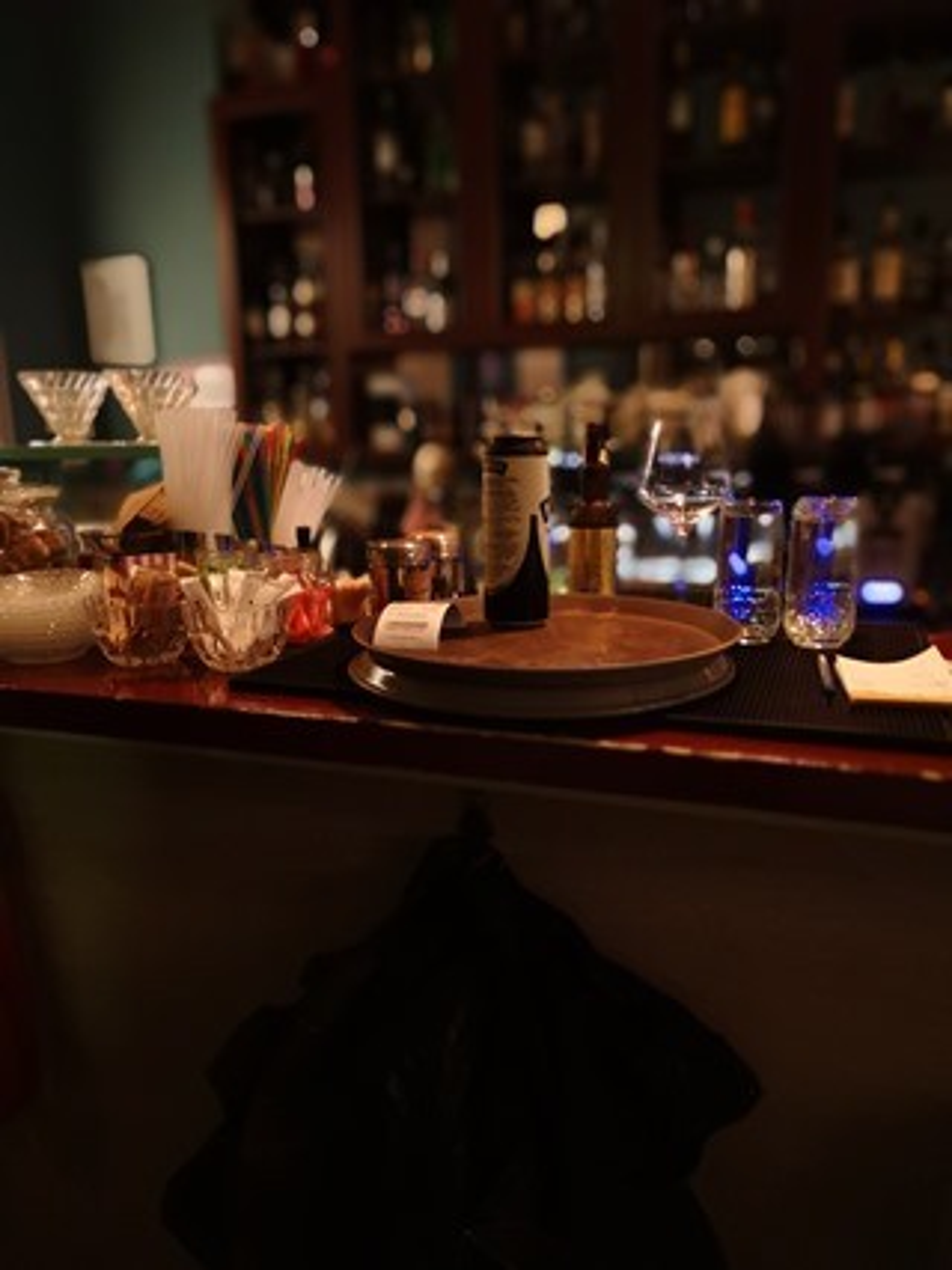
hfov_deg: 51.3
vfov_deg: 65.3
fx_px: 991
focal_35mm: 27
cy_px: 635
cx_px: 476
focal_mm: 3.95
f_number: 0.95
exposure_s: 1/16.7
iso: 1250
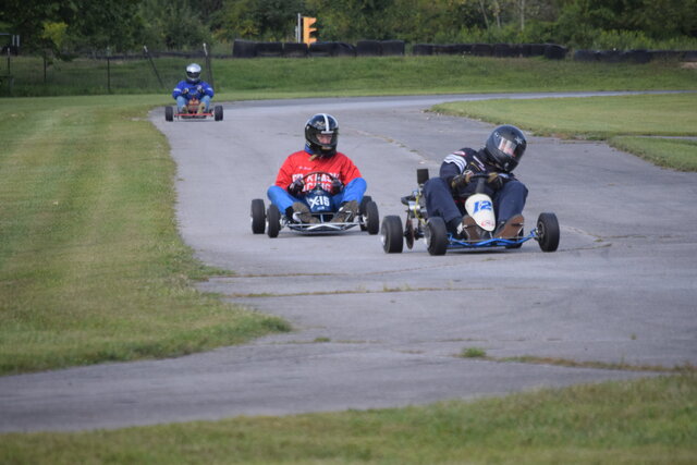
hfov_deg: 6.9
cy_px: 232
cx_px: 348
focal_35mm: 300
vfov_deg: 4.6
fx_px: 5809
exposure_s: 1/1000
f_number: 5.6
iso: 800
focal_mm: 200
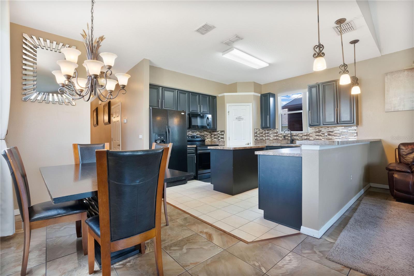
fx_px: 184
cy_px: 138
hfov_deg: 96.7
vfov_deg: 73.7
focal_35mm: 16
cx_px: 207
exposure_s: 1/15
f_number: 11
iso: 12800
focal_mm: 16
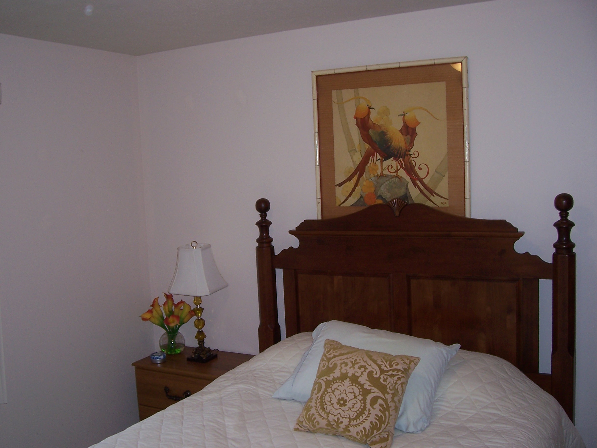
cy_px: 225
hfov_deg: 51.3
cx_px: 287
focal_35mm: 36
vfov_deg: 39.7
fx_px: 621
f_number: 2.7
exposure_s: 1/60
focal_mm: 5.6
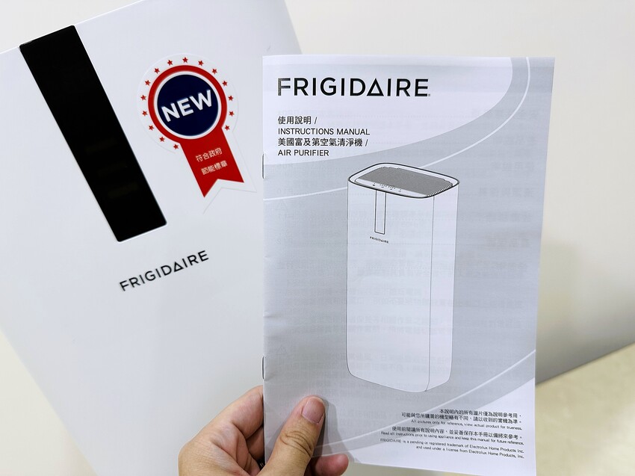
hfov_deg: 71.6
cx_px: 318
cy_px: 238
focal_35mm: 24
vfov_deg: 56.8
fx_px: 440
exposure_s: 1/120
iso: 100
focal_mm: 6.86
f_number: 1.78
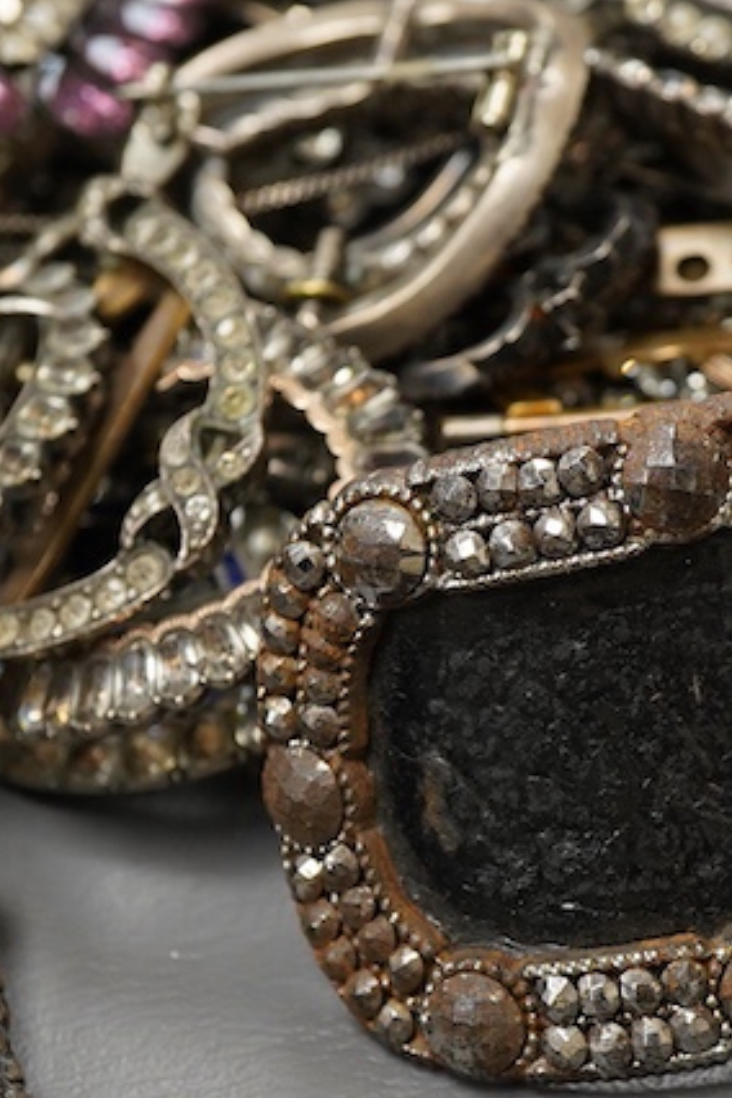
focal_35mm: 95
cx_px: 567
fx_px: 2897
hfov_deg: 14.3
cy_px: 595
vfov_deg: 21.5
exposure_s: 1/125
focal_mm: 30
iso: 1250
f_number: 8
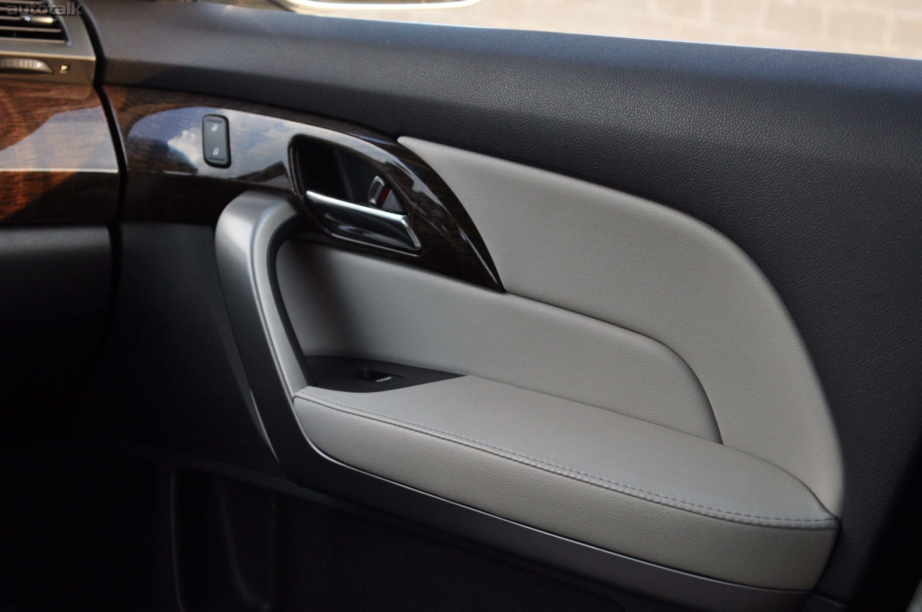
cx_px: 461
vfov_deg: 20.6
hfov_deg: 30.5
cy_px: 306
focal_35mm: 66
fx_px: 1688
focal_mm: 44
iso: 360
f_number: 5.6
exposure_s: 1/125
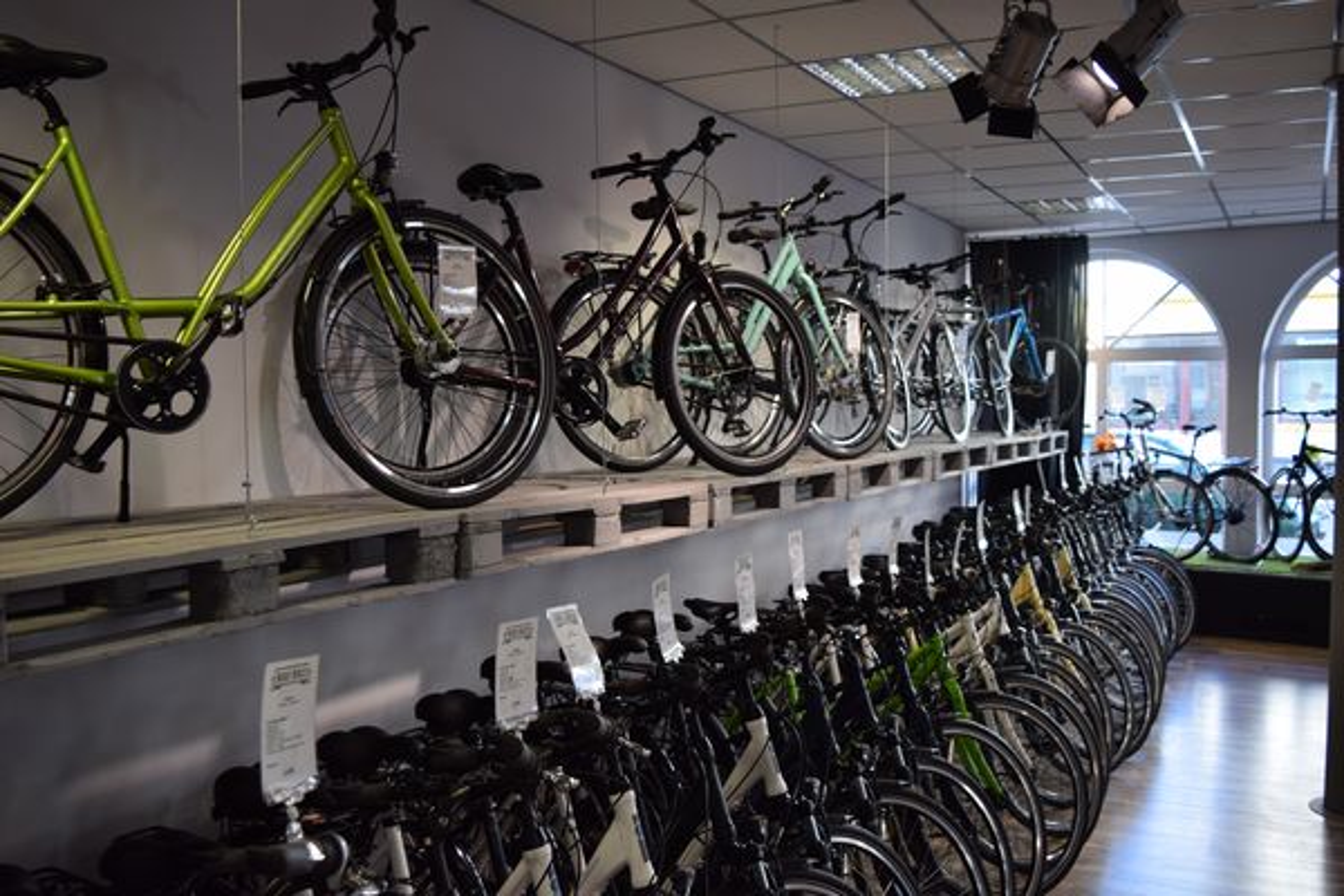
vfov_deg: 40.0
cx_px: 672
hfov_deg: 57.2
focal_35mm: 33
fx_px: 1232
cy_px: 448
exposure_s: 1/80
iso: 400
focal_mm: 22
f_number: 4.5
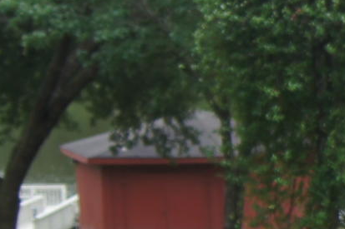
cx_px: 899
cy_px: 147
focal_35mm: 196
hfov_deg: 9.1
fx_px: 1877
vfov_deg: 7.0
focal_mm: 18
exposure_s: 1/125
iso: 100
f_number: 4.5
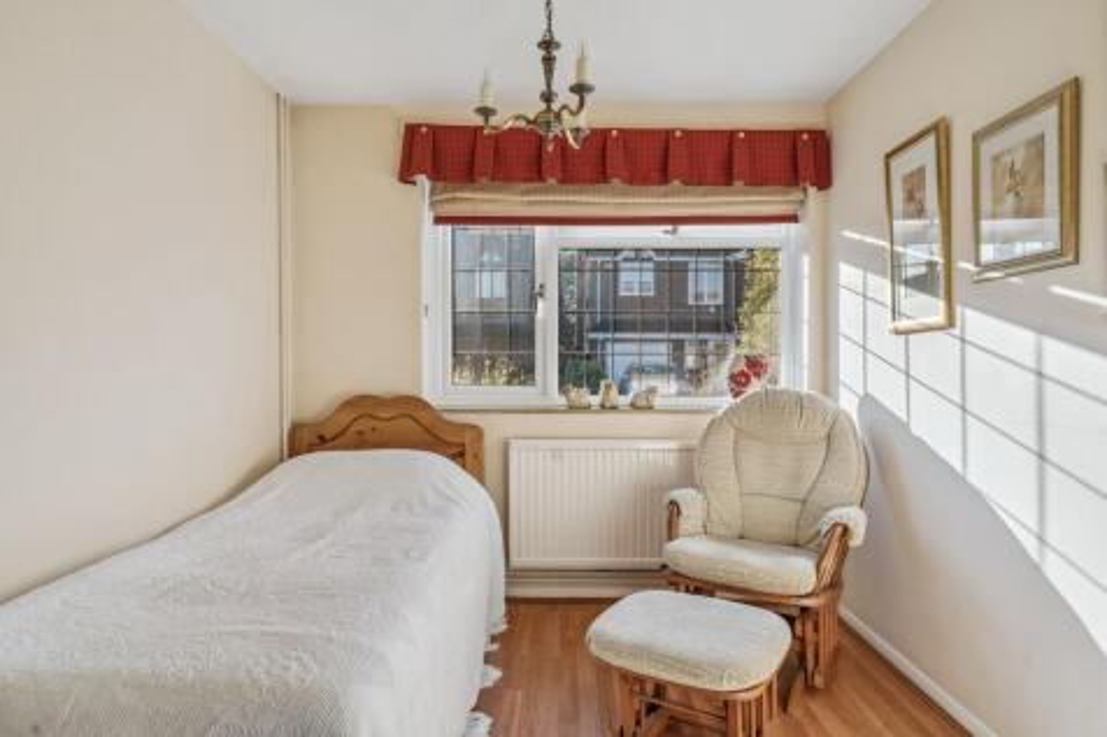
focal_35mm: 21
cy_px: 368
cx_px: 554
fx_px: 645
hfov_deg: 81.2
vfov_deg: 59.5
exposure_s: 1/200
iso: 320
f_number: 7.1
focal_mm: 21
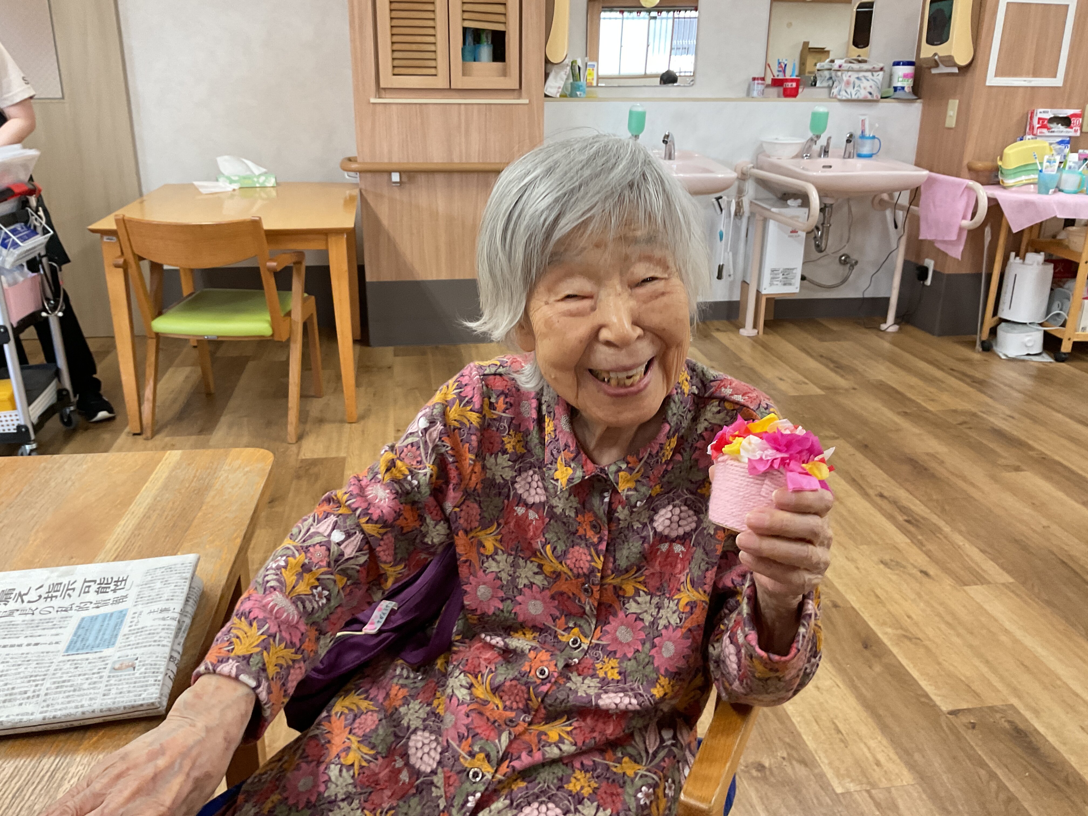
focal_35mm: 29
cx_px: 544
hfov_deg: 61.7
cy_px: 408
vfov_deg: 48.2
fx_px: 911
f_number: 1.8
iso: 125
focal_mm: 3
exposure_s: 1/60
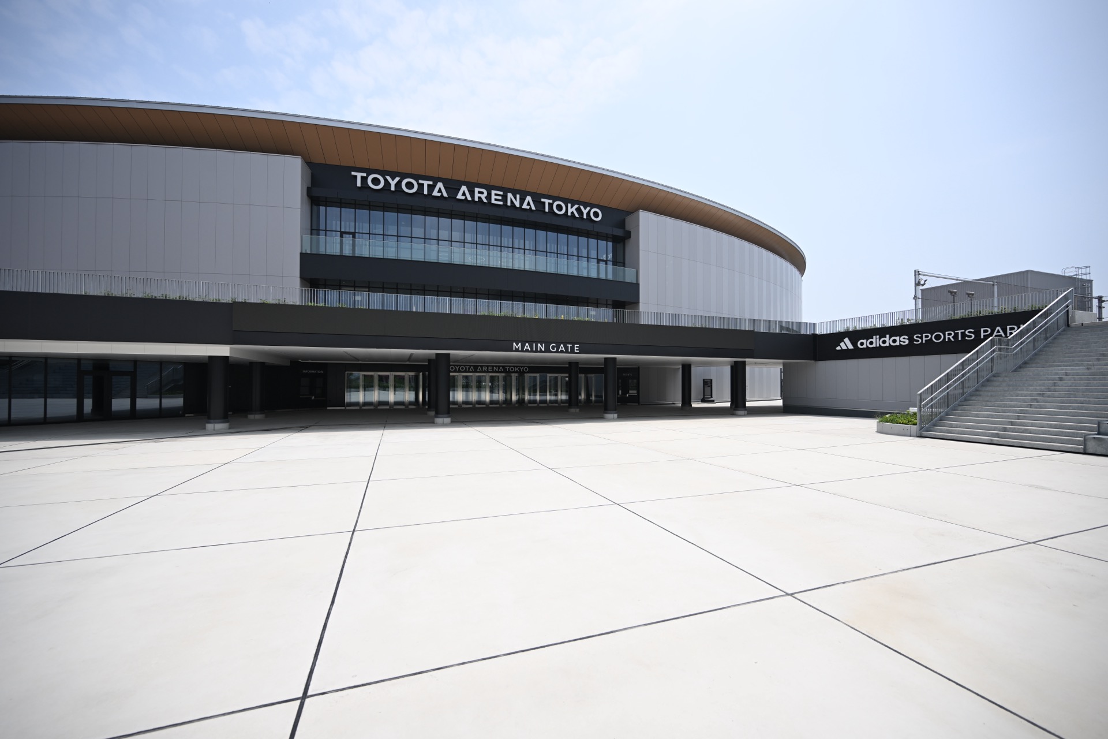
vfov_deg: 81.2
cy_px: 370
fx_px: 431
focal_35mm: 14
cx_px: 554
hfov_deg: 104.3
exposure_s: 1/1250
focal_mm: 14
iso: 100
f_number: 4
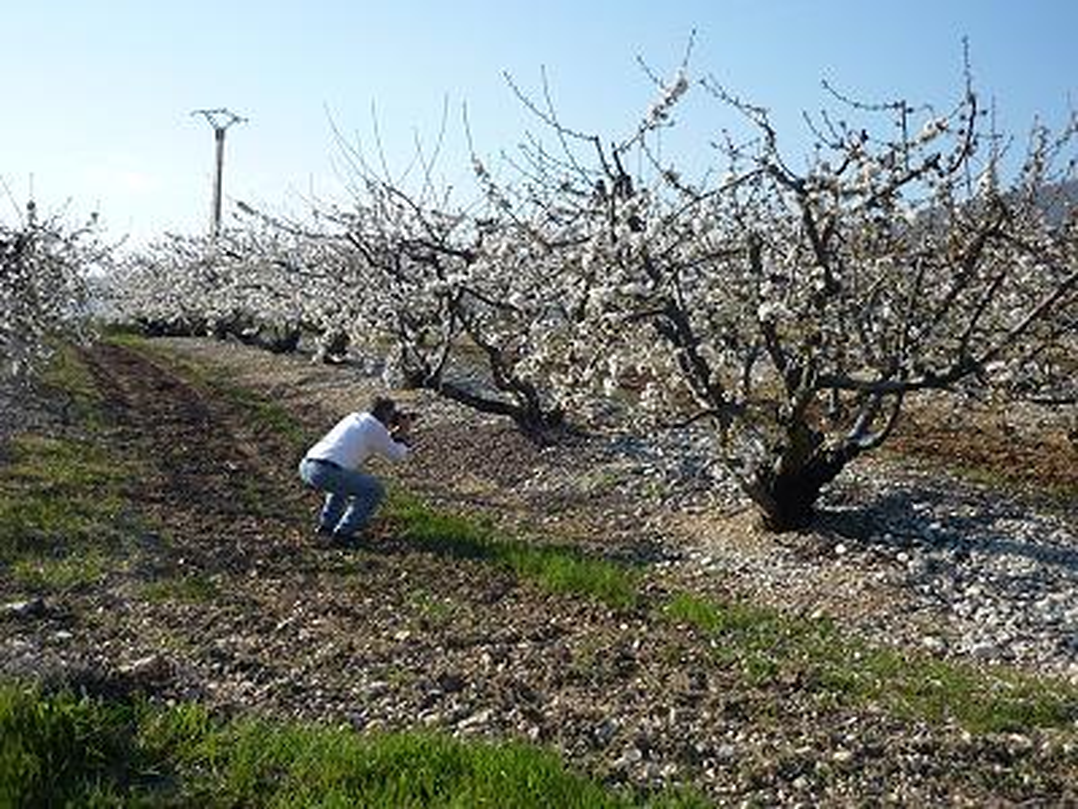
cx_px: 539
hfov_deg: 49.0
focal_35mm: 38
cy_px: 404
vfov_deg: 37.7
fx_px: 1183
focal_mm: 6.3
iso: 100
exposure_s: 1/160
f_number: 8
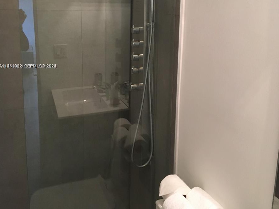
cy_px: 67
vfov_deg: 36.4
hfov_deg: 47.9
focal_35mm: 39
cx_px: 139
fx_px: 314
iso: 200
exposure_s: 1/24
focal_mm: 4.15
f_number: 2.2
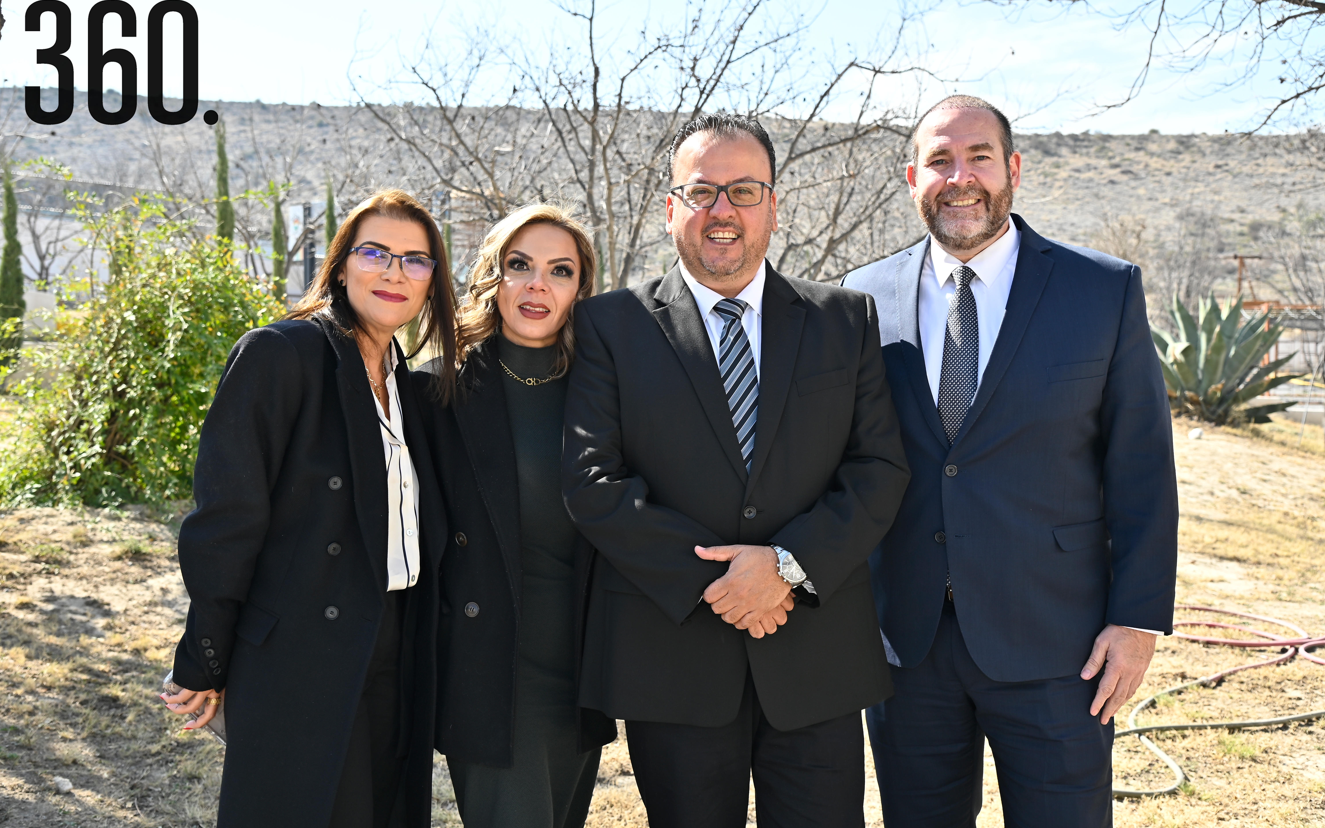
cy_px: 422
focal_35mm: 39
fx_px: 1408
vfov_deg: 32.8
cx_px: 666
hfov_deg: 50.4
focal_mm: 38
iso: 100
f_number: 6.3
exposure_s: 1/160
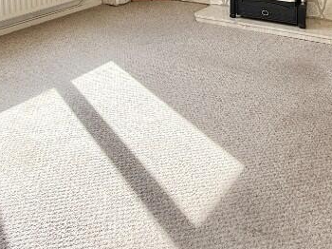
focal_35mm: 41
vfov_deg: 29.3
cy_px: -64
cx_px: 207
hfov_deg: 45.4
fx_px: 393
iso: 64
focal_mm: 2.22
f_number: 2.2
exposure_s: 1/156
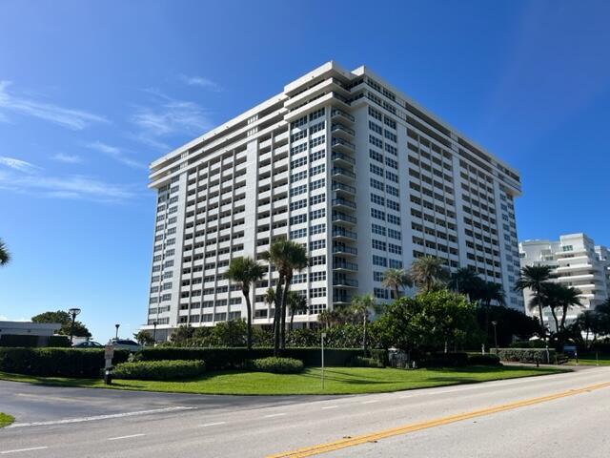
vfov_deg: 53.1
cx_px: 305
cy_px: 229
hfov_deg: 67.3
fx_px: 458
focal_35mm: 26
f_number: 1.6
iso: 50
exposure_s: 1/4484
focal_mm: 5.1
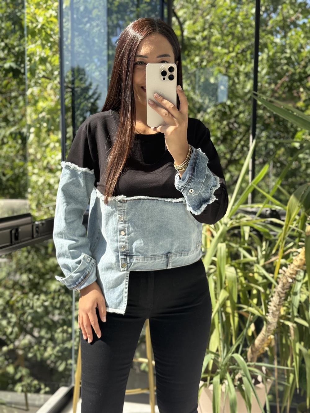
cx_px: 155
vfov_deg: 39.7
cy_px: 206
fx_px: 573
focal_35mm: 48
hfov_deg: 30.3
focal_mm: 6.76
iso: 100
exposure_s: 1/819
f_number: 1.78
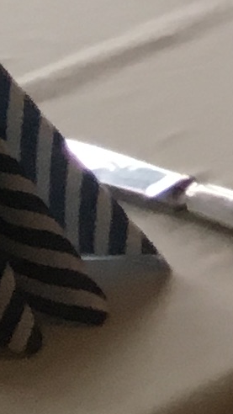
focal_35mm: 259
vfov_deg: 7.4
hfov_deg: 4.0
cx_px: 1262
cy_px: -832
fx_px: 2843
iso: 40
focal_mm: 4.15
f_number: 2.2
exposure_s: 1/33
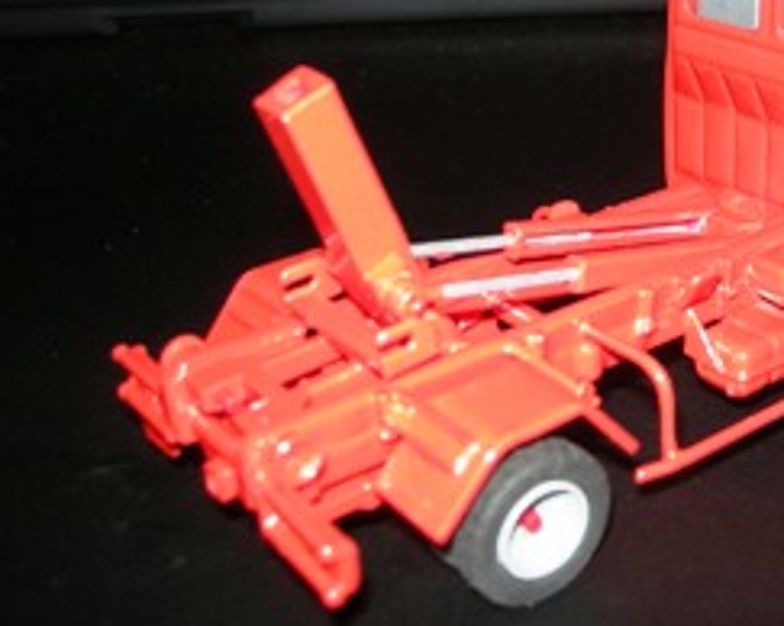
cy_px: 181
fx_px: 1461
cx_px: 681
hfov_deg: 29.0
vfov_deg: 24.0
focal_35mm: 63
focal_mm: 5.7
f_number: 2.8
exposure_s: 1/60
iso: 64
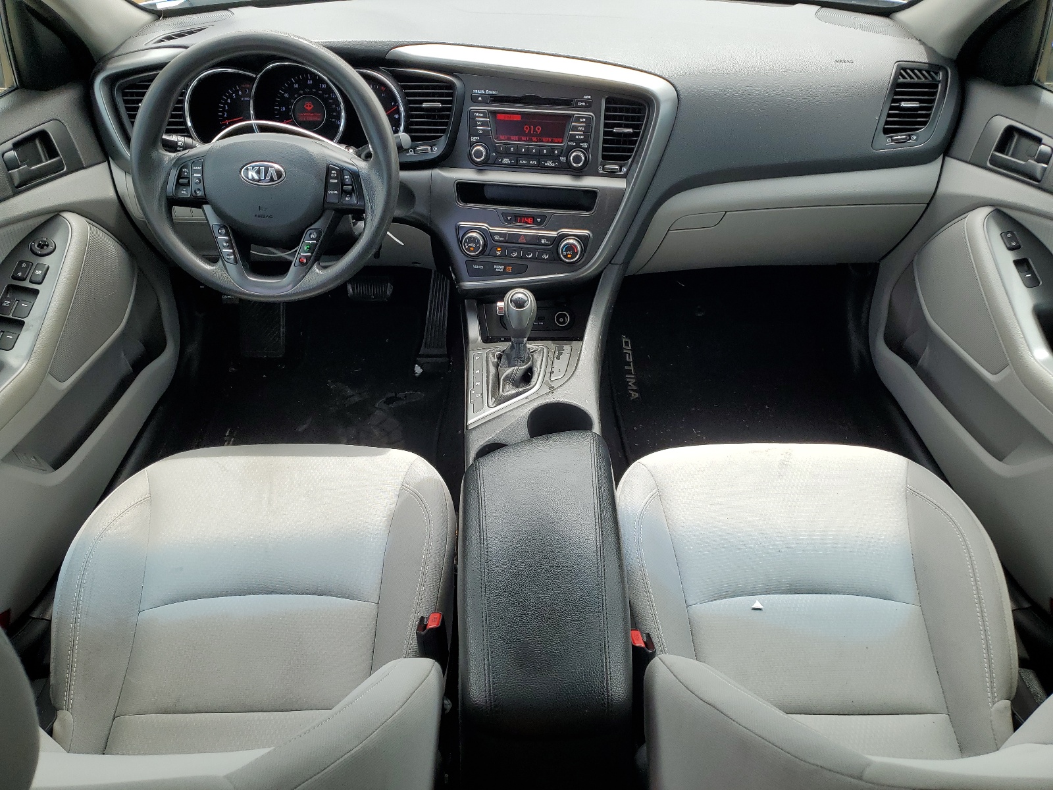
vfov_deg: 53.1
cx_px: 526
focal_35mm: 26
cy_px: 395
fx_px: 791
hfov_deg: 67.3
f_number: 1.5
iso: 50
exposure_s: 1/769
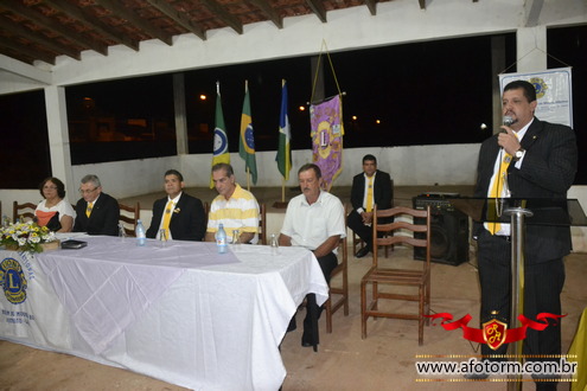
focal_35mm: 30
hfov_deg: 61.9
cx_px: 294
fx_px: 489
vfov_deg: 43.6
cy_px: 196
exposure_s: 1/60
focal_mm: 20
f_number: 3.5
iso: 3200
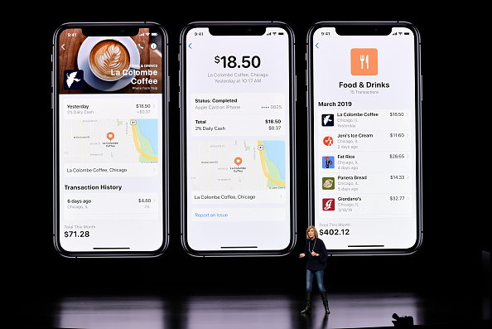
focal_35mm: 70
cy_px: 164
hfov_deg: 28.8
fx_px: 957
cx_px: 246
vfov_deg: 19.5
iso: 800
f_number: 3.5
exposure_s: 1/160
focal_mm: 70
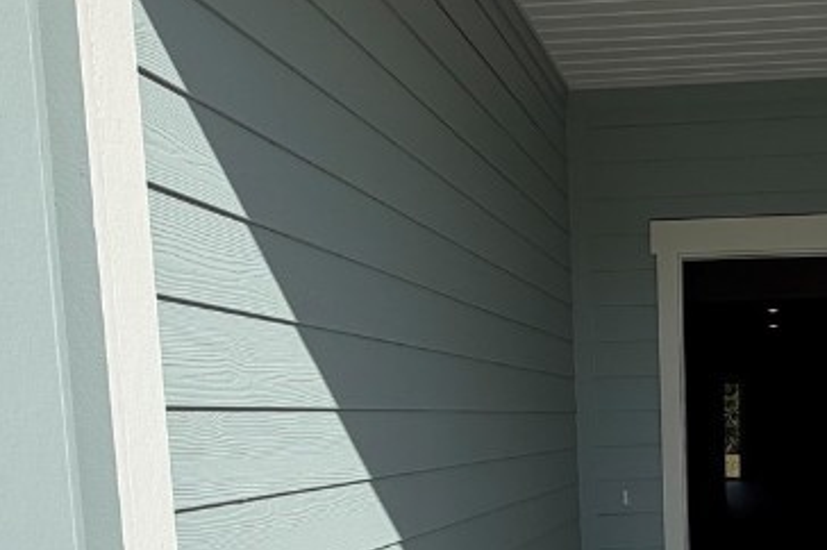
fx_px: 941
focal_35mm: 41
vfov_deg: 30.8
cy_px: 518
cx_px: 709
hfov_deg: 44.1
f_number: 2.2
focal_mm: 2.22
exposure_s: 1/1464
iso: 20
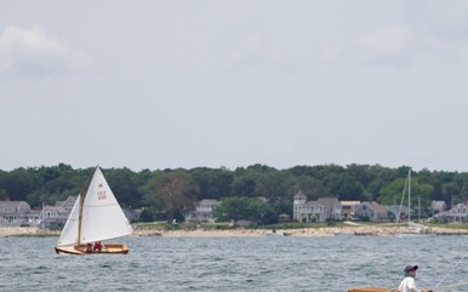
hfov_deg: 3.9
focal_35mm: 532
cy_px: 94
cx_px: 406
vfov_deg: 2.5
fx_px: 6783
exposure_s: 1/1250
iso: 160
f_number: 5
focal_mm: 168
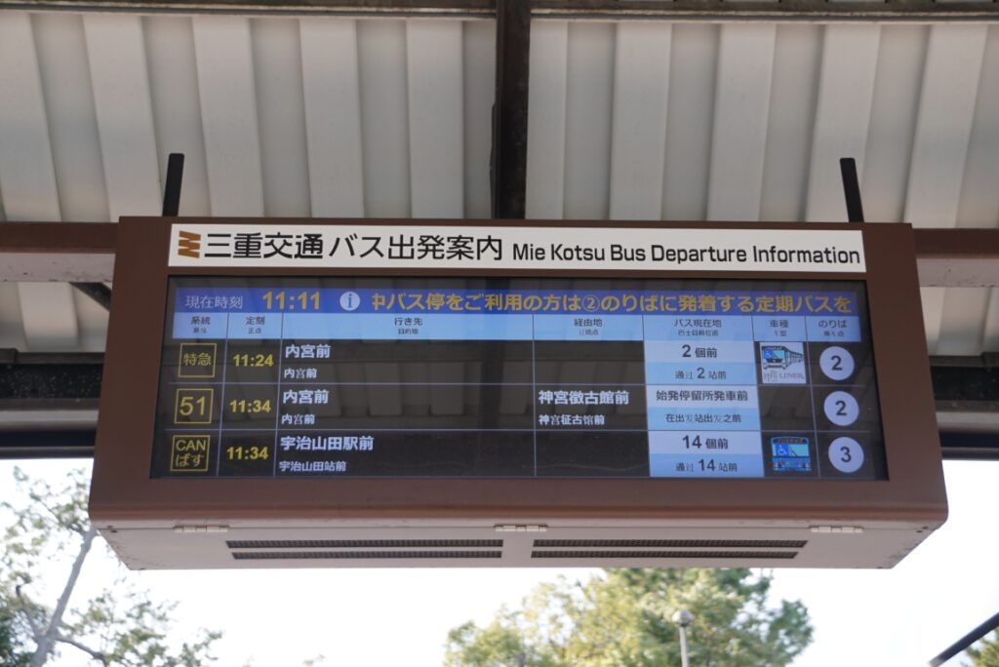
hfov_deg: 43.6
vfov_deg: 29.9
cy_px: 334
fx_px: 1249
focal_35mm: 45
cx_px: 500
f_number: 5
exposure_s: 1/100
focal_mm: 30
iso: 100
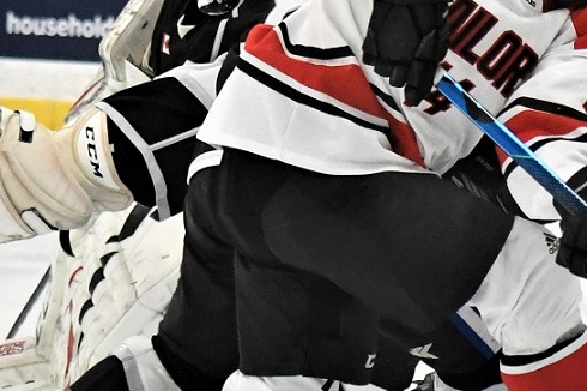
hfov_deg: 7.4
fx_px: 4497
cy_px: 245
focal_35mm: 276
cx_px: 612
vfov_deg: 5.0
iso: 5000
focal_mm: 70
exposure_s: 1/1000
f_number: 2.8
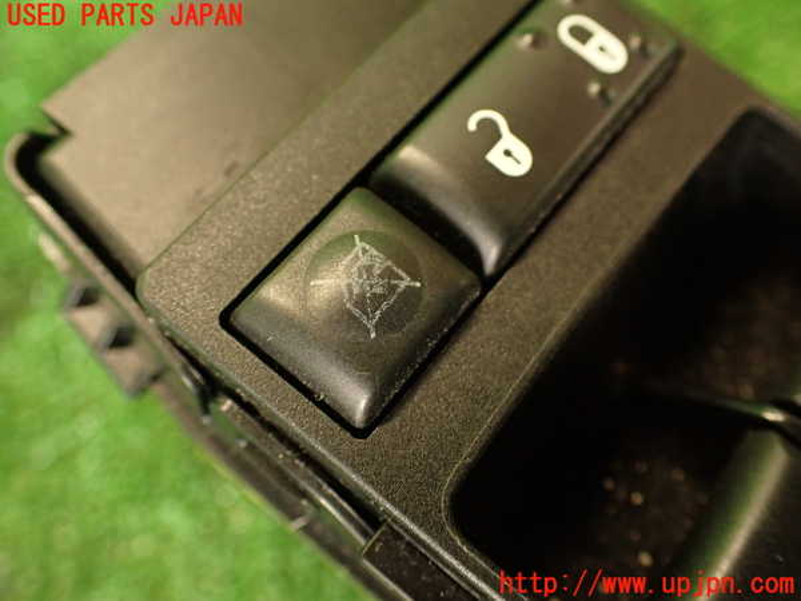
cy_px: 300
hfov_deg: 56.8
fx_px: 740
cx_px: 400
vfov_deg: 44.2
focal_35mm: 32
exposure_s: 1/30
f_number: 2.4
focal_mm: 5.79
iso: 500
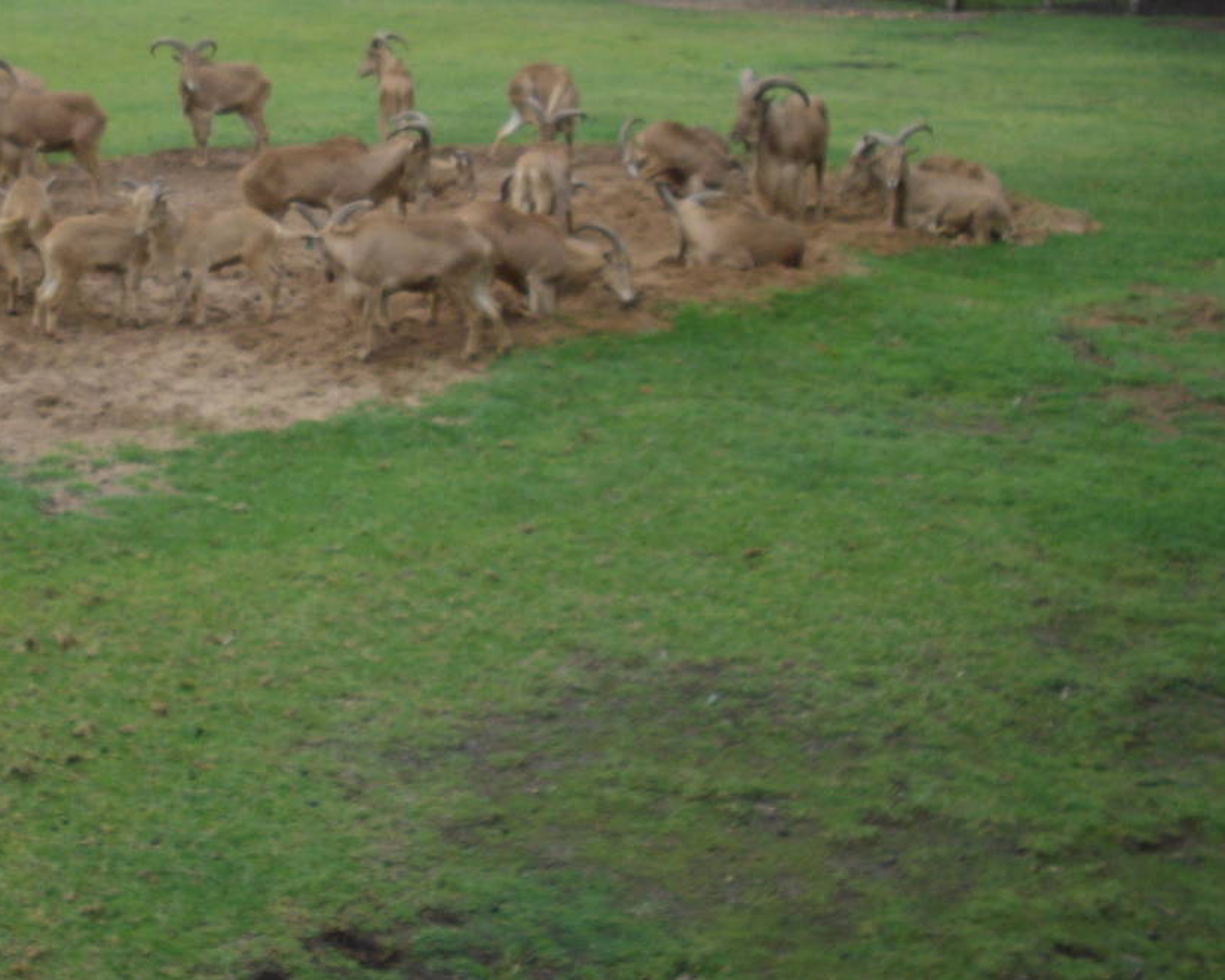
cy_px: 154
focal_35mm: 70
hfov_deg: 26.8
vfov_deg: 21.5
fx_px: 2538
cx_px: 301
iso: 80
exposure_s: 1/250
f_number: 2.8
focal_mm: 6.2
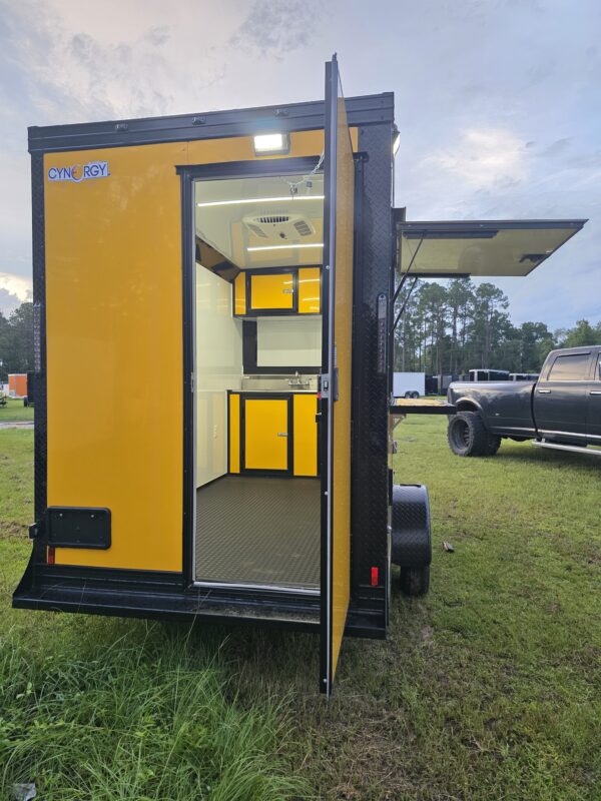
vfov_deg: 73.9
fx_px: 532
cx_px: 300
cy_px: 400
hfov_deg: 58.9
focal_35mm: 23
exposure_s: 1/120
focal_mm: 6.3
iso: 160
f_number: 1.7
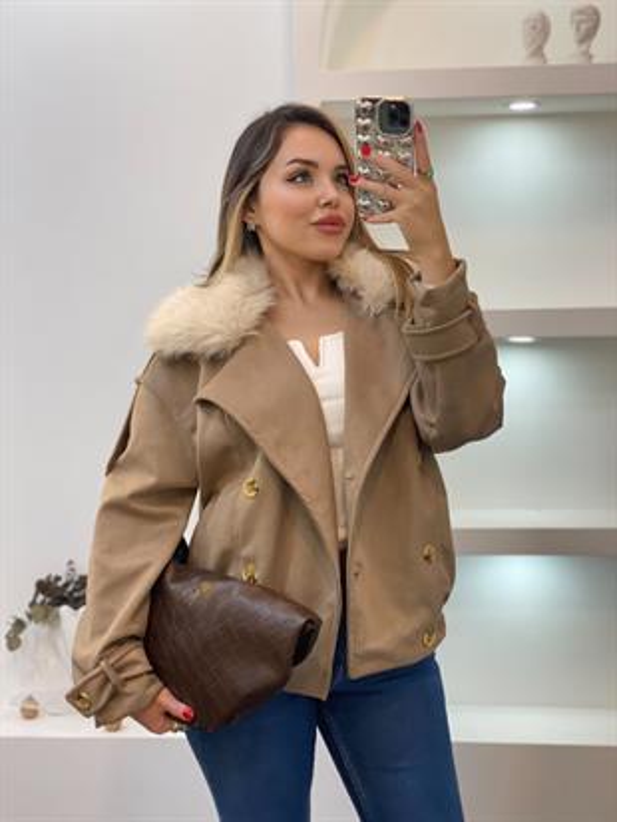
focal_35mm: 52
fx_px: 1235
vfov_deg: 36.8
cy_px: 411
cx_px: 308
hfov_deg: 28.0
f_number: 2
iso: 100
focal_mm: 6
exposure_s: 1/100
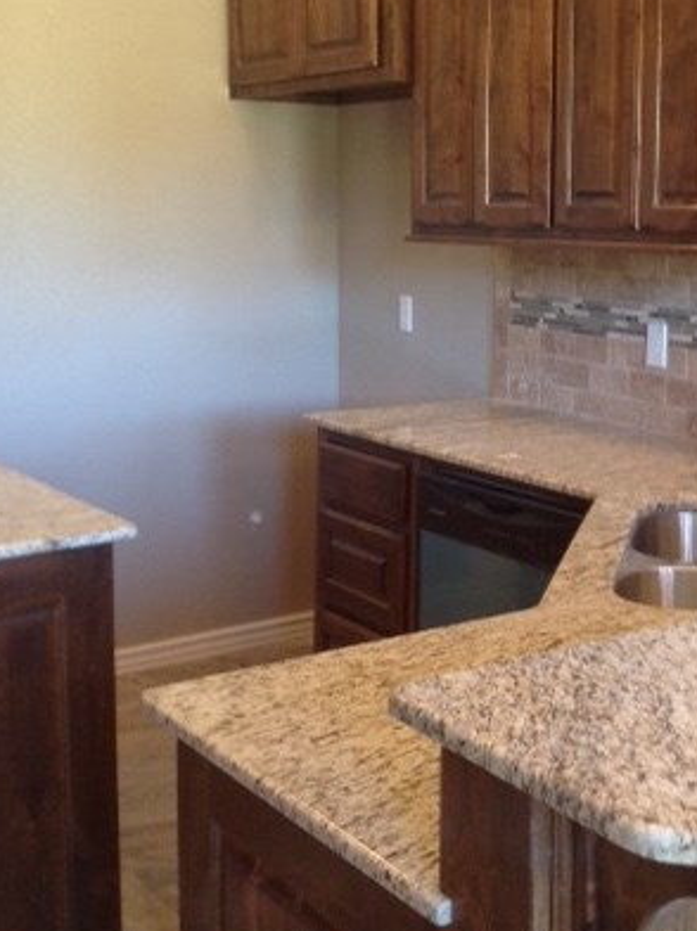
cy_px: 322
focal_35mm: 57
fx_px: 1533
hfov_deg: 25.3
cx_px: 517
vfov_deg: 33.6
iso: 125
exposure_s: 1/15
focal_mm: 4.28
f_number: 2.4
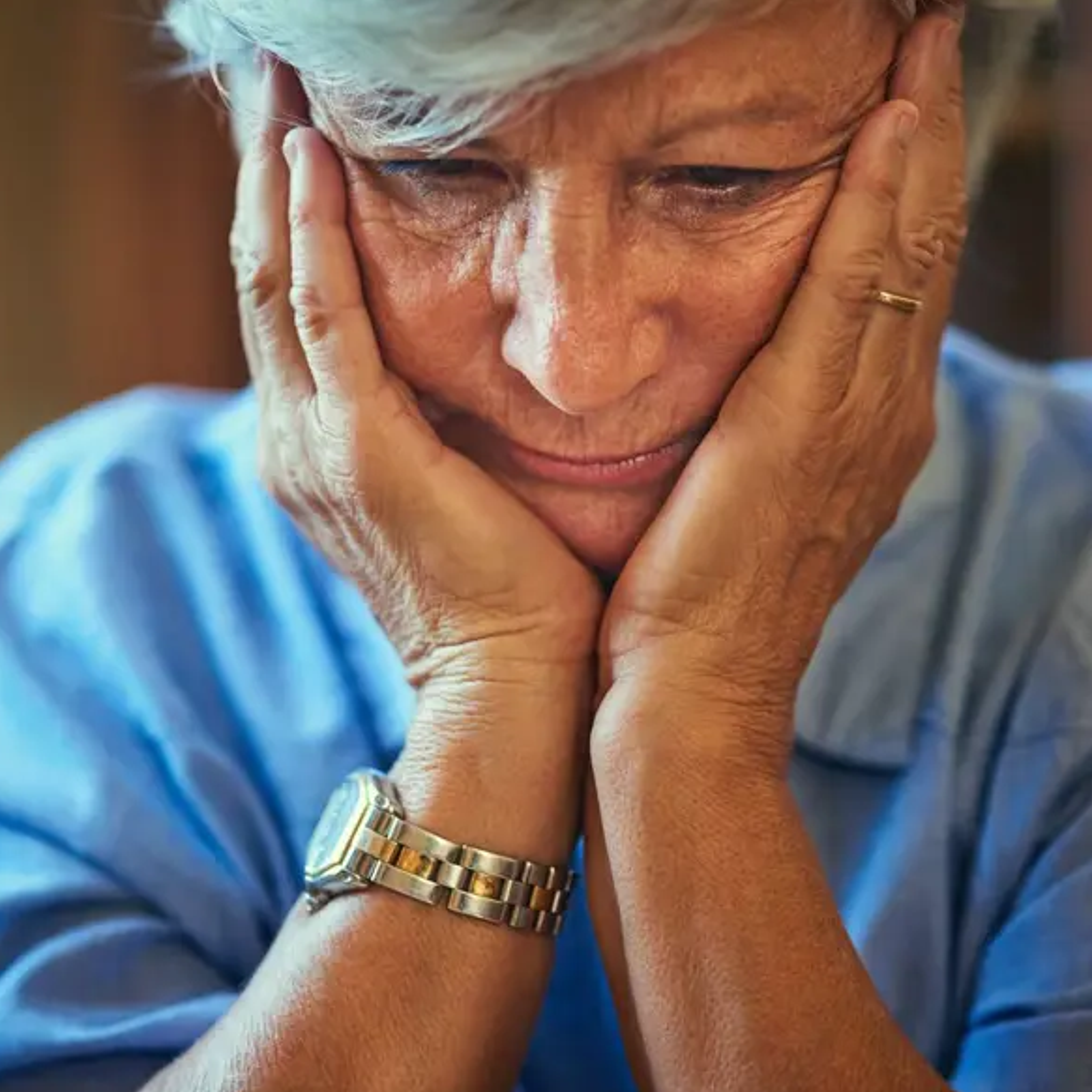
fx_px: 3890
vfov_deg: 16.0
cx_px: 627
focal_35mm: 109
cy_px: 546
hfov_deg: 16.0
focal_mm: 85
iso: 400
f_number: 2.2
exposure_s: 1/250
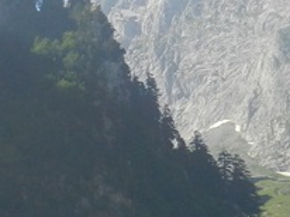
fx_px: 1916
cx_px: -141
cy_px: 124
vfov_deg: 6.5
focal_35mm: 229
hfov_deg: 8.5
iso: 160
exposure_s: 1/800
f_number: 4.2
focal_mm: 8.1
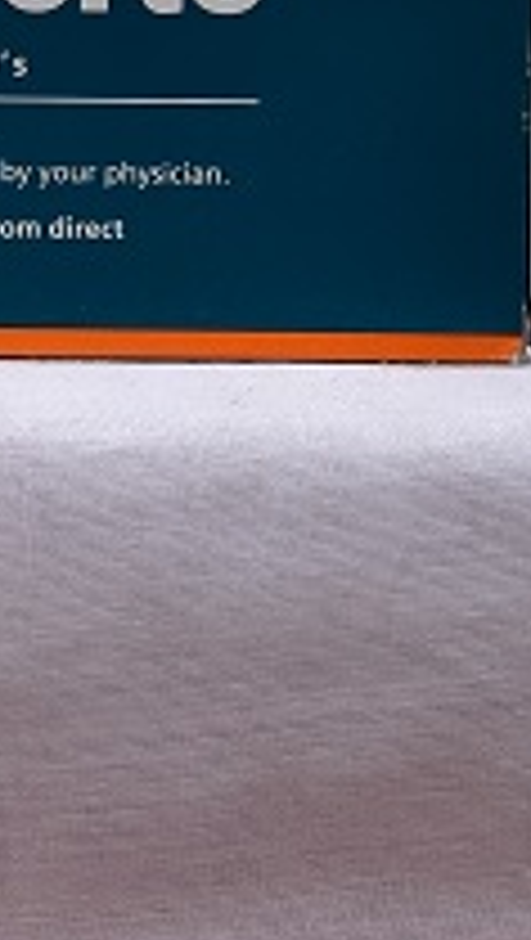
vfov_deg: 13.0
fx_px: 4069
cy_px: 49
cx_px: -180
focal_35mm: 163
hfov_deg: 7.4
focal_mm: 62
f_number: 4
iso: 1250
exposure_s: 1/160
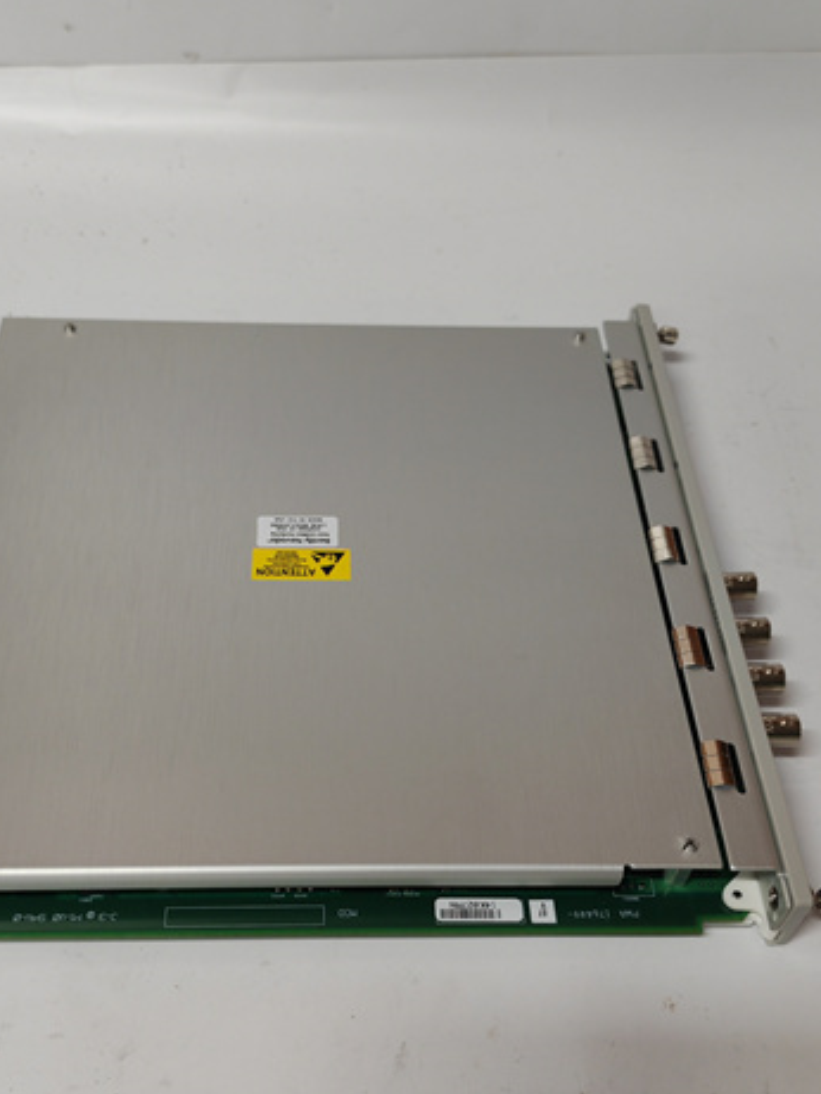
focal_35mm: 39
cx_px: 373
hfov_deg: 36.8
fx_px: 1233
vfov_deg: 47.7
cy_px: 615
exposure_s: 1/100
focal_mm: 6.12
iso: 640
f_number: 1.9
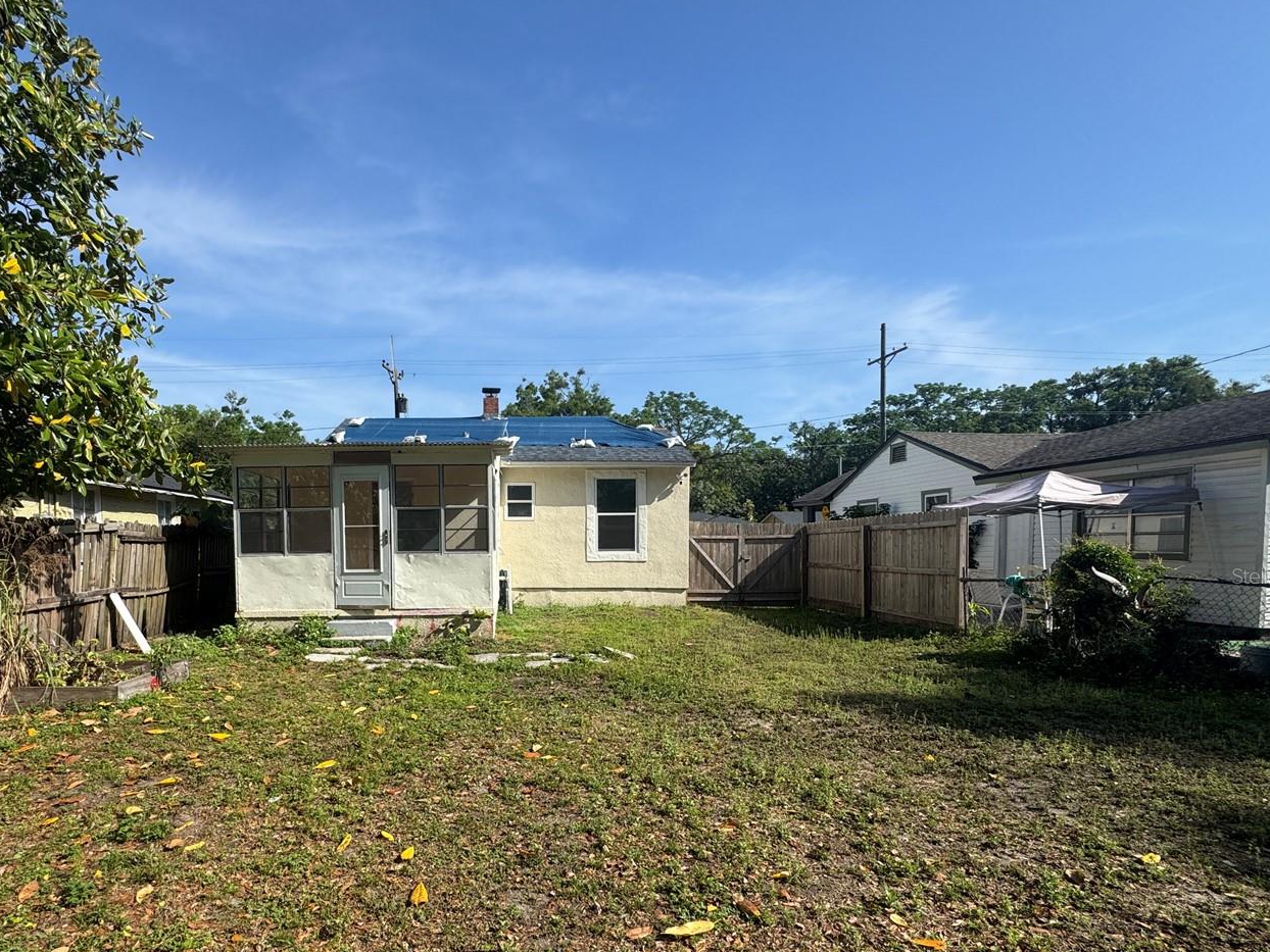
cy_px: 575
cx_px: 511
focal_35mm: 18
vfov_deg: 70.8
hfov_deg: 86.7
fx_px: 660
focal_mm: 2.22
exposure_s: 1/1789
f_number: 2.2
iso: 50
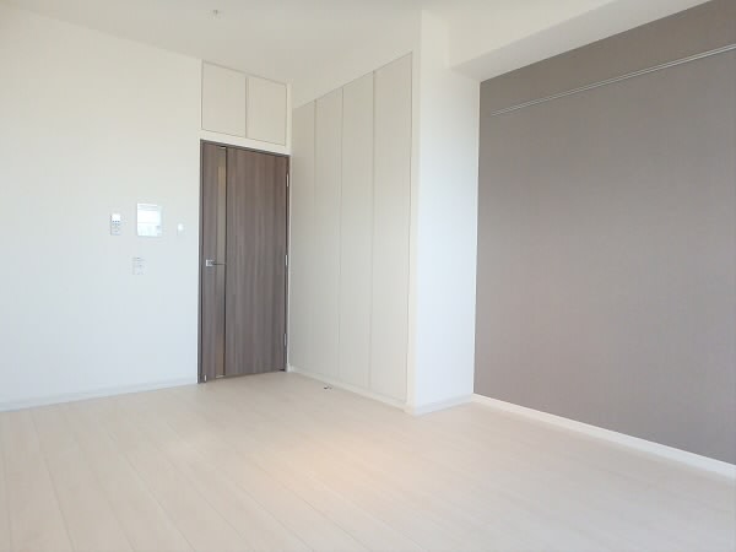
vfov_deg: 63.4
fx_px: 446
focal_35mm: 21
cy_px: 276
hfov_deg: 79.0
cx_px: 368
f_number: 3.5
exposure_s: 1/250
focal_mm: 3.7
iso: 800
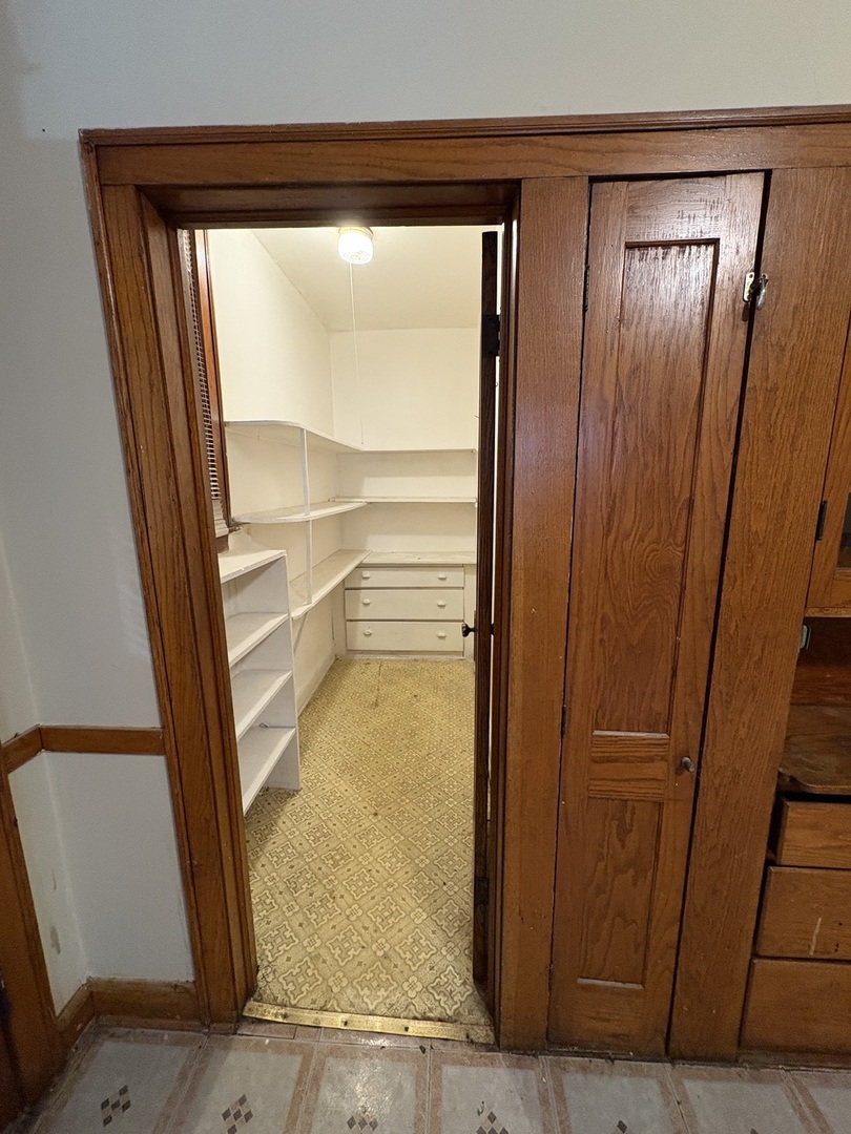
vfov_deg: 102.1
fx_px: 459
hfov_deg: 85.7
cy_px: 567
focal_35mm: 14
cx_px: 426
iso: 500
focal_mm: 2.22
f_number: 2.2
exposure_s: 1/60
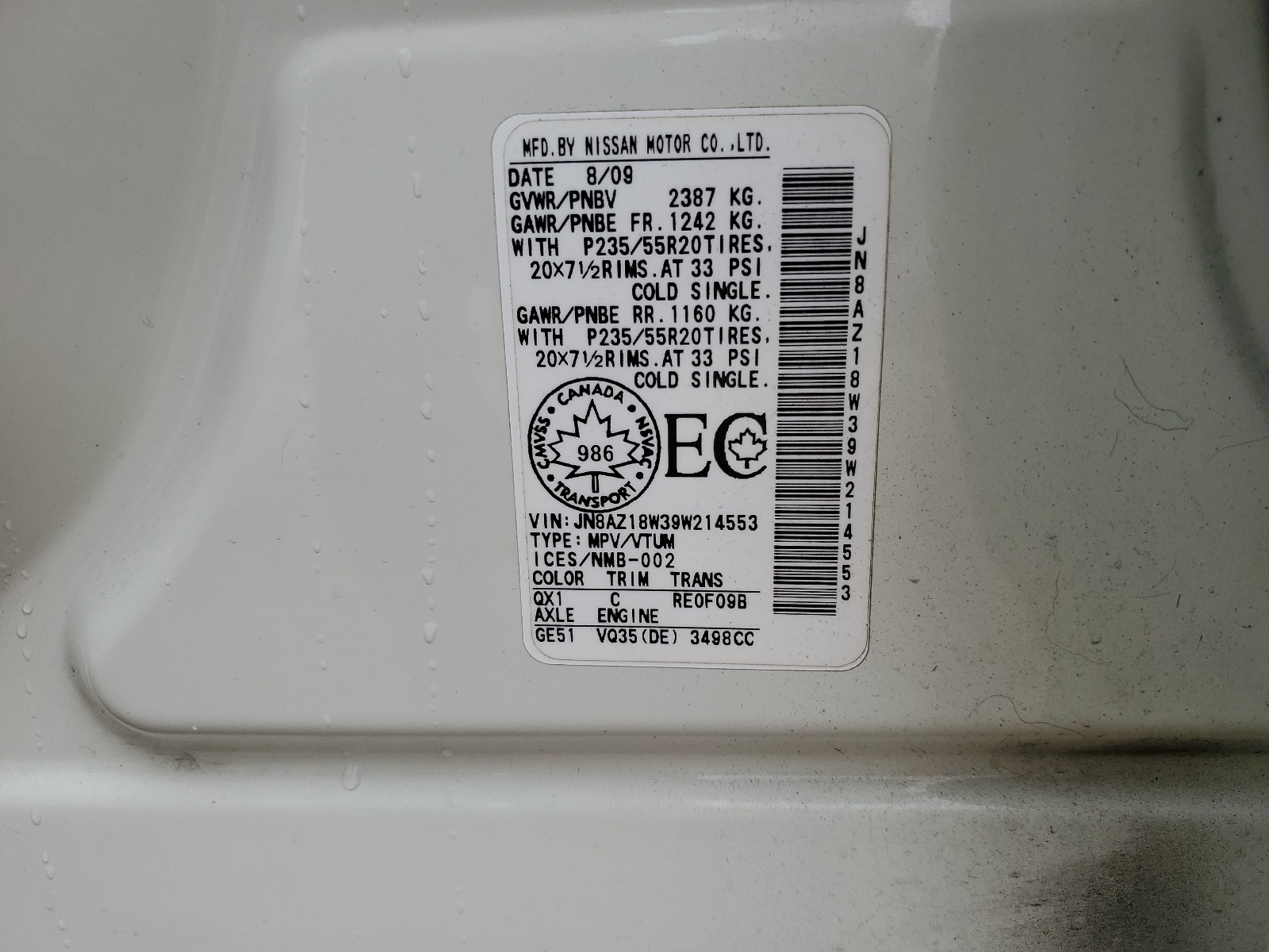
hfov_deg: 67.3
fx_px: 953
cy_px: 476
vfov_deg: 53.1
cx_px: 634
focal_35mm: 26
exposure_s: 1/833
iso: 50
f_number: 1.5
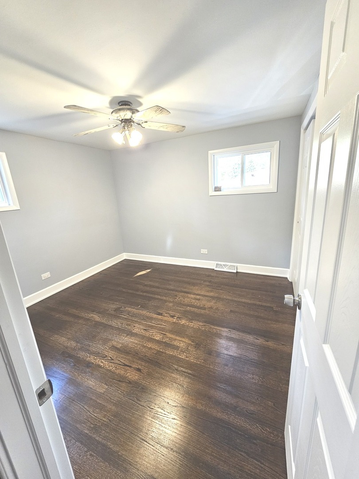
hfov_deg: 89.9
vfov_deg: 106.2
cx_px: 180
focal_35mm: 13
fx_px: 180
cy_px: 240
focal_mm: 2.2
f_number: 2.2
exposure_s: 1/60
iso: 160
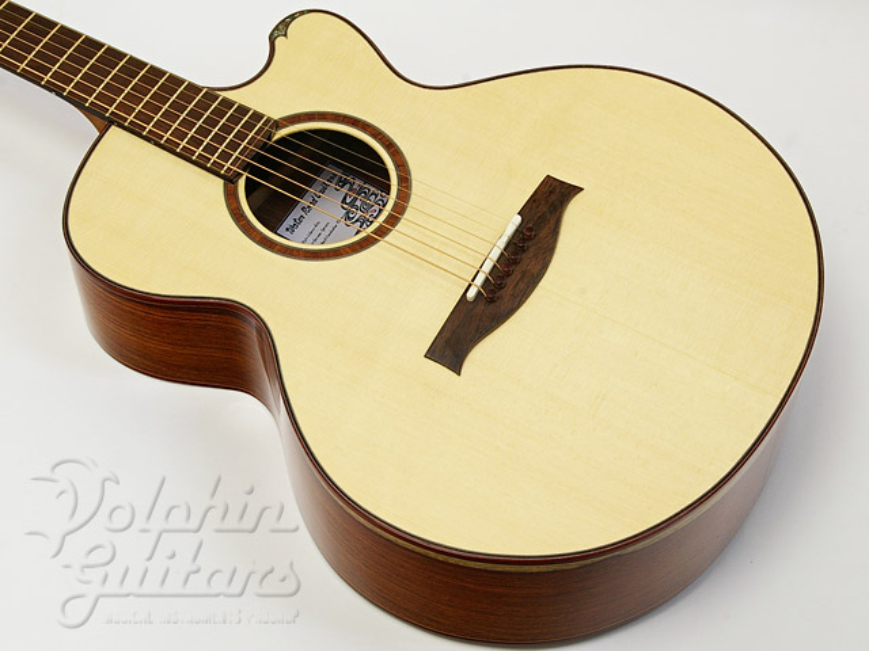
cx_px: 434
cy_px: 326
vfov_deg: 24.4
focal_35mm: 60
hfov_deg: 32.2
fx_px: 1506
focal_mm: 40
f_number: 16
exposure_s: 1/1.43
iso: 400
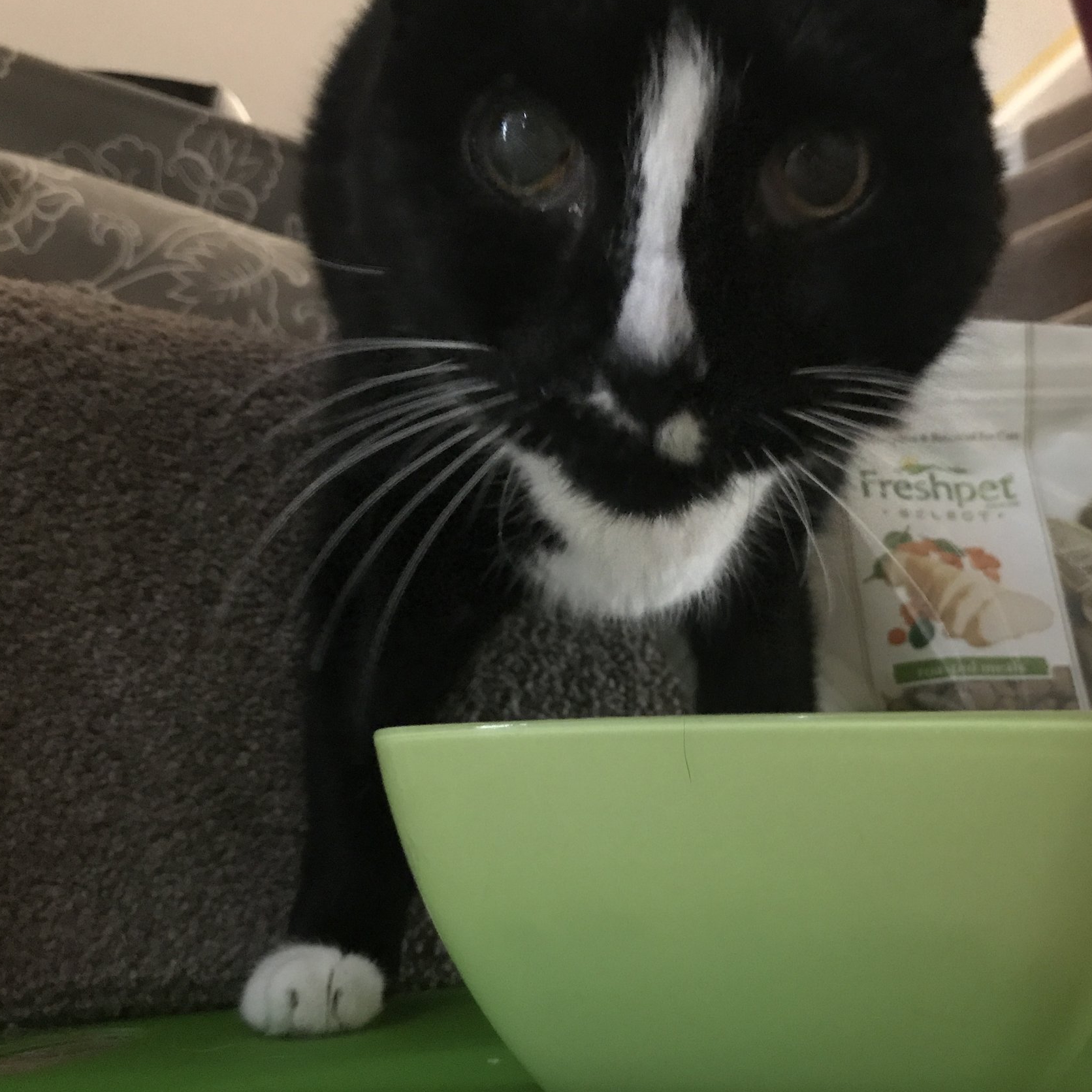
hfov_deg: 44.7
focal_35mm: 37
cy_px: 529
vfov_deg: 44.9
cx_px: 653
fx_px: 1321
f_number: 1.8
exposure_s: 1/4
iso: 125
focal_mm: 3.99
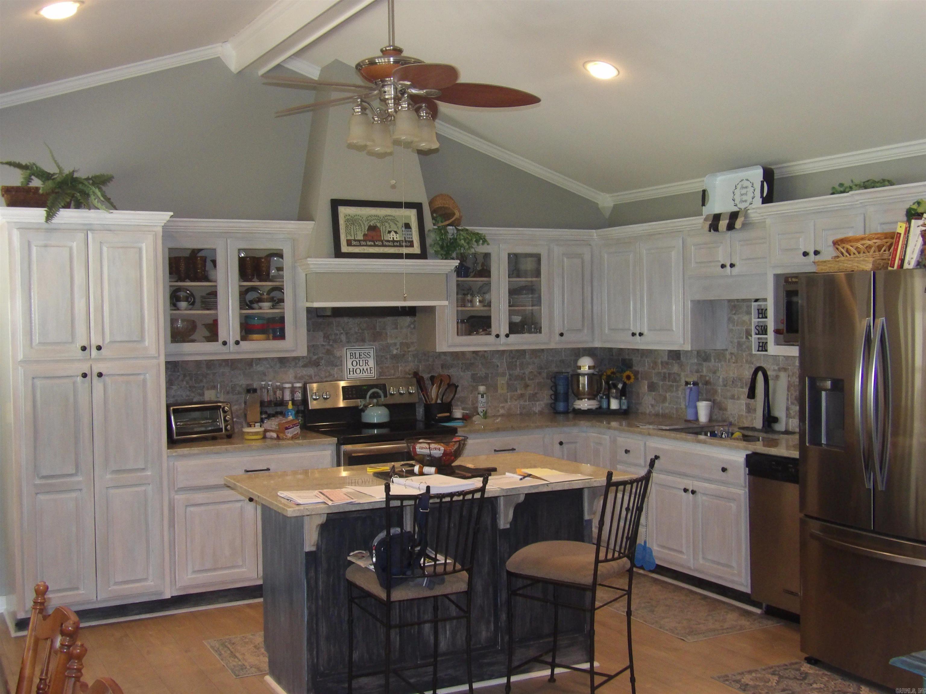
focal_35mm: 39
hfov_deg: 47.9
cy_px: 347
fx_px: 1043
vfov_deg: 36.8
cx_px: 463
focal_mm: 7
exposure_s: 1/33
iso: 400
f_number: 3.7
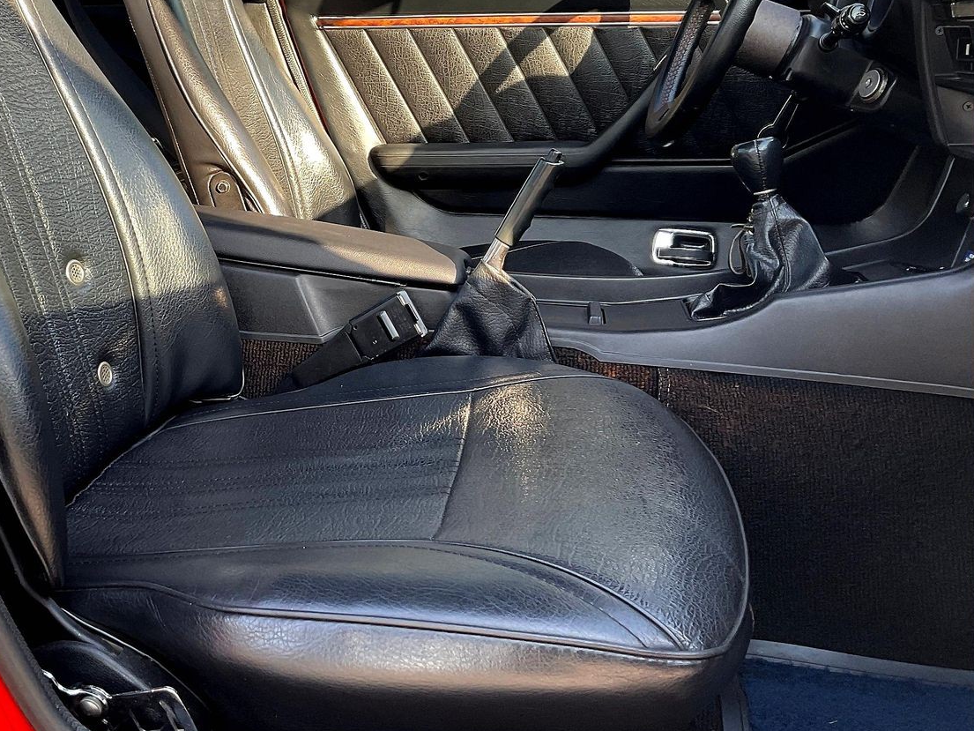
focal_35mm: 42
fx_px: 1182
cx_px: 273
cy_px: 266
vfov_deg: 34.1
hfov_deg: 43.7
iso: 40
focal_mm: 3
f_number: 1.8
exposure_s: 1/122
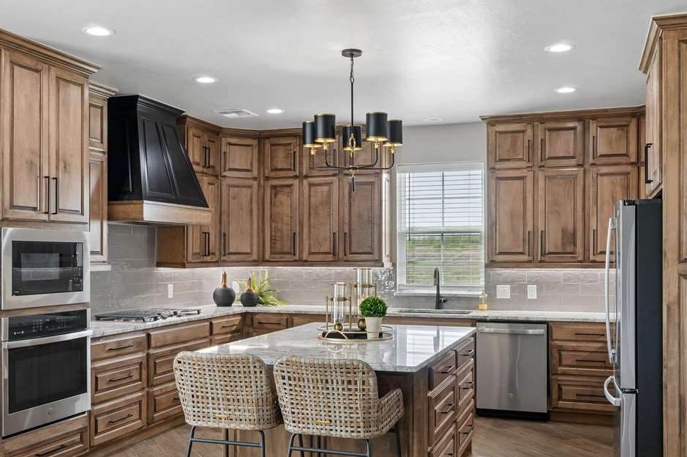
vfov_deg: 35.9
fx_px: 706
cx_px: 346
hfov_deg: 51.9
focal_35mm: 37
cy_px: 245
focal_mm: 18
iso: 200
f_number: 7.1
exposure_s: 1/50
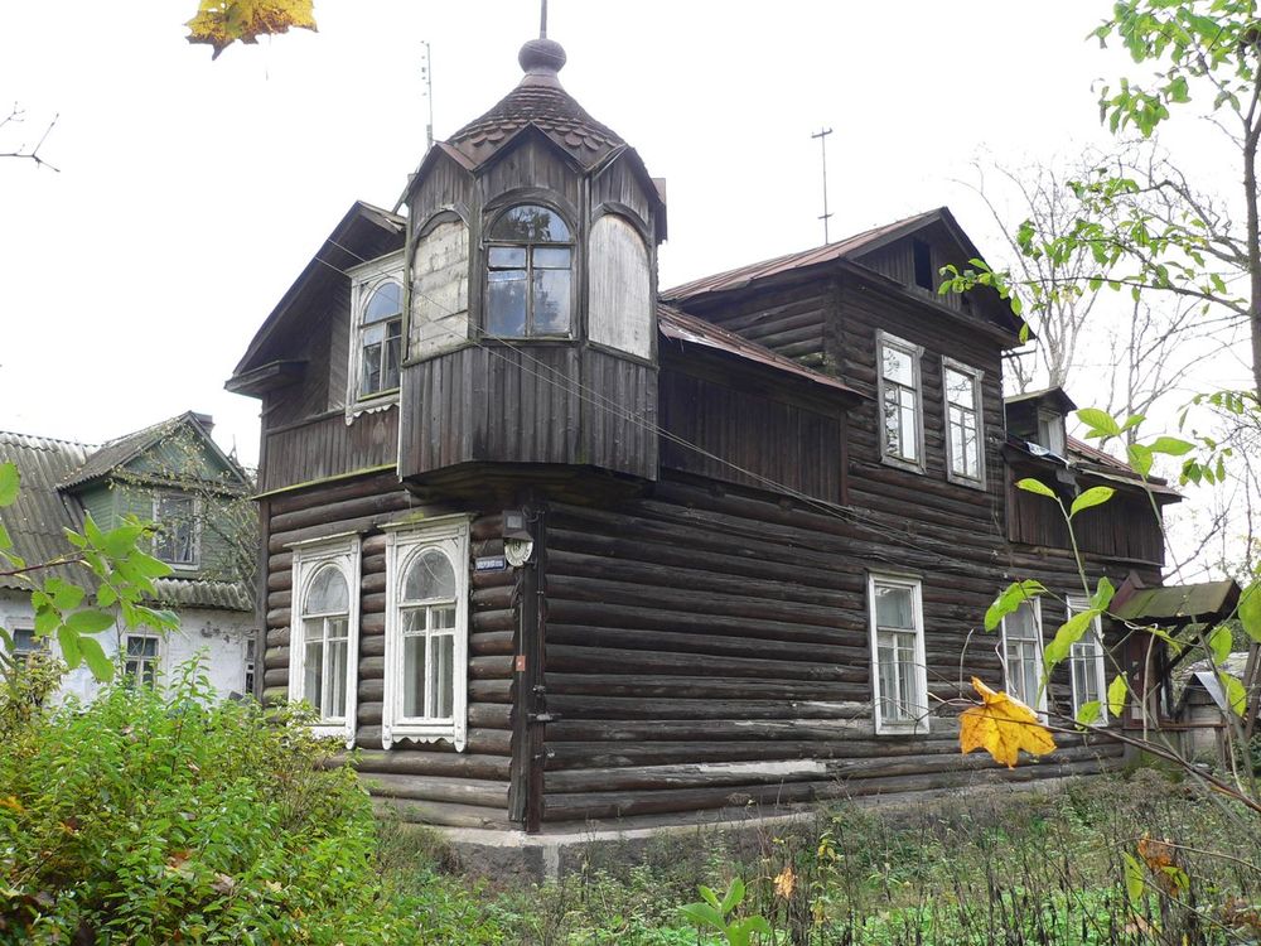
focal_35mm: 36
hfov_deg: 51.4
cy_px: 473
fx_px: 1311
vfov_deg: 39.7
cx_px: 630
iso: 80
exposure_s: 1/60
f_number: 2.8
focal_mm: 6
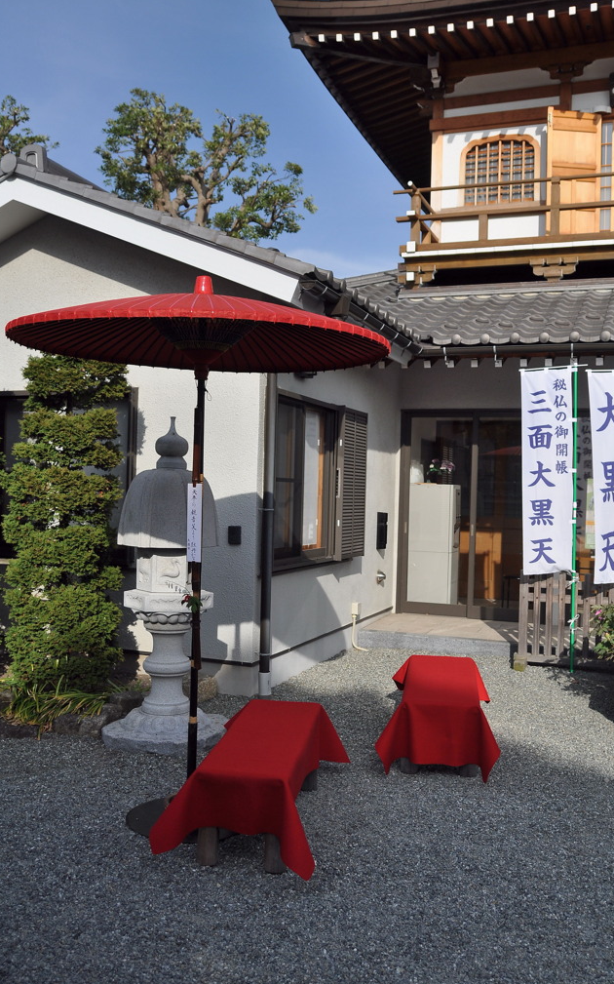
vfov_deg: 61.2
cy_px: 498
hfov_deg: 40.6
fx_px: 831
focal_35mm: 31
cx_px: 325
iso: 200
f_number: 3.2
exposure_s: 1/4000
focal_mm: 20
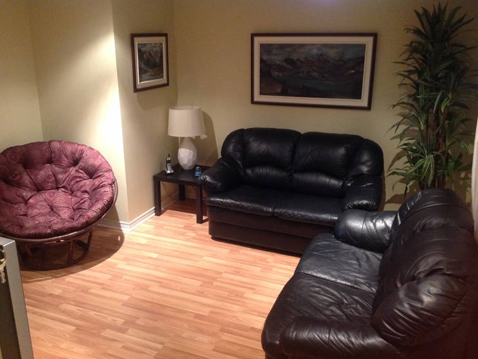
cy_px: 183
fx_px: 497
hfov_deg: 51.4
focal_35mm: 36
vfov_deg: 39.7
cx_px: 238
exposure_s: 1/15
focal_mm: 4.28
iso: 400
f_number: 2.4
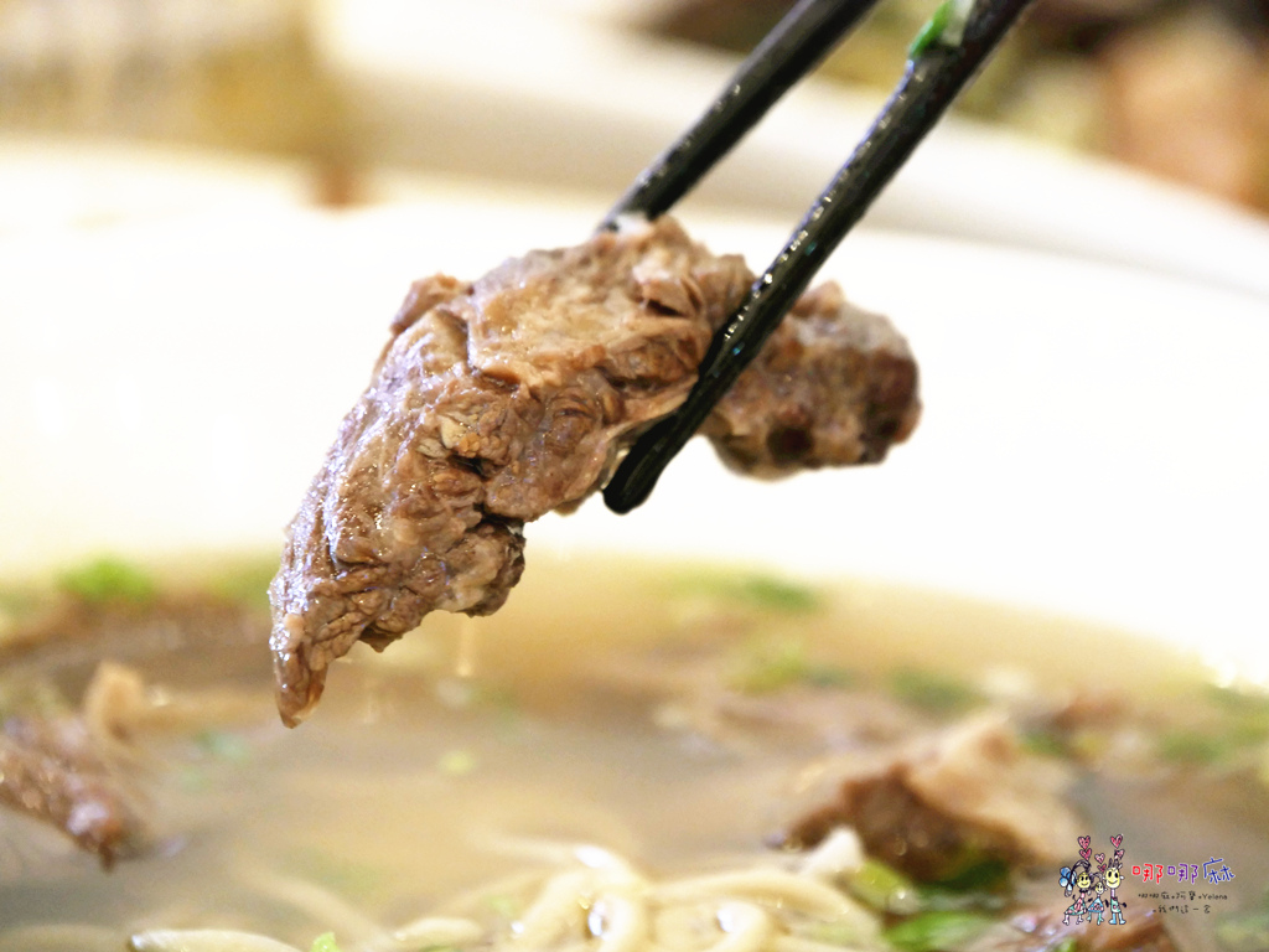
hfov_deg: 7.1
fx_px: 10265
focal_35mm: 280
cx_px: 634
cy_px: 476
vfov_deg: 5.3
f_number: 5.6
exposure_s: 1/30
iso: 1600
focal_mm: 140
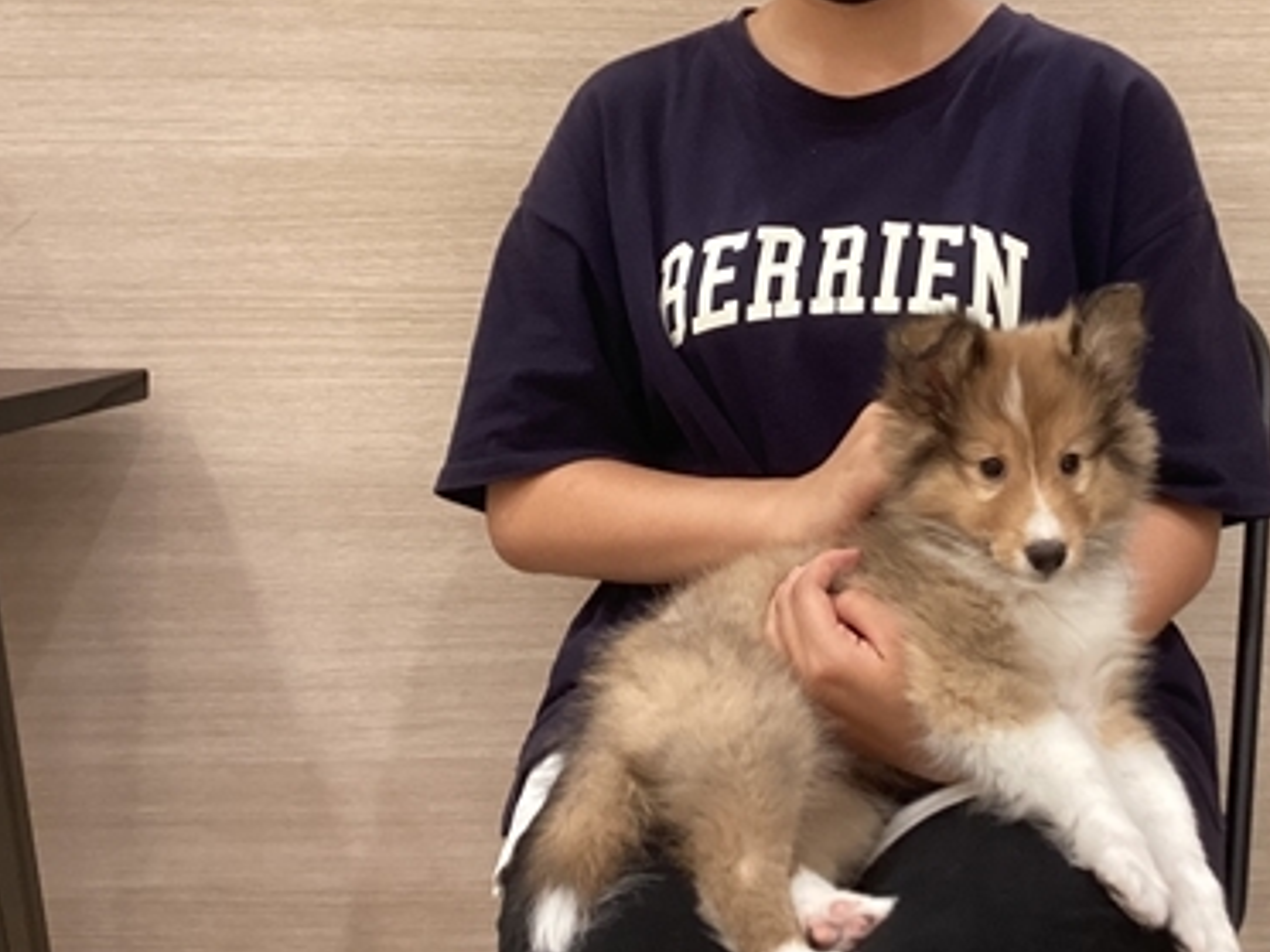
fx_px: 1834
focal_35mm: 50
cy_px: 276
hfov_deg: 37.4
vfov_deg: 28.8
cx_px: 932
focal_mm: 3.3
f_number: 2.4
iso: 125
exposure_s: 1/60
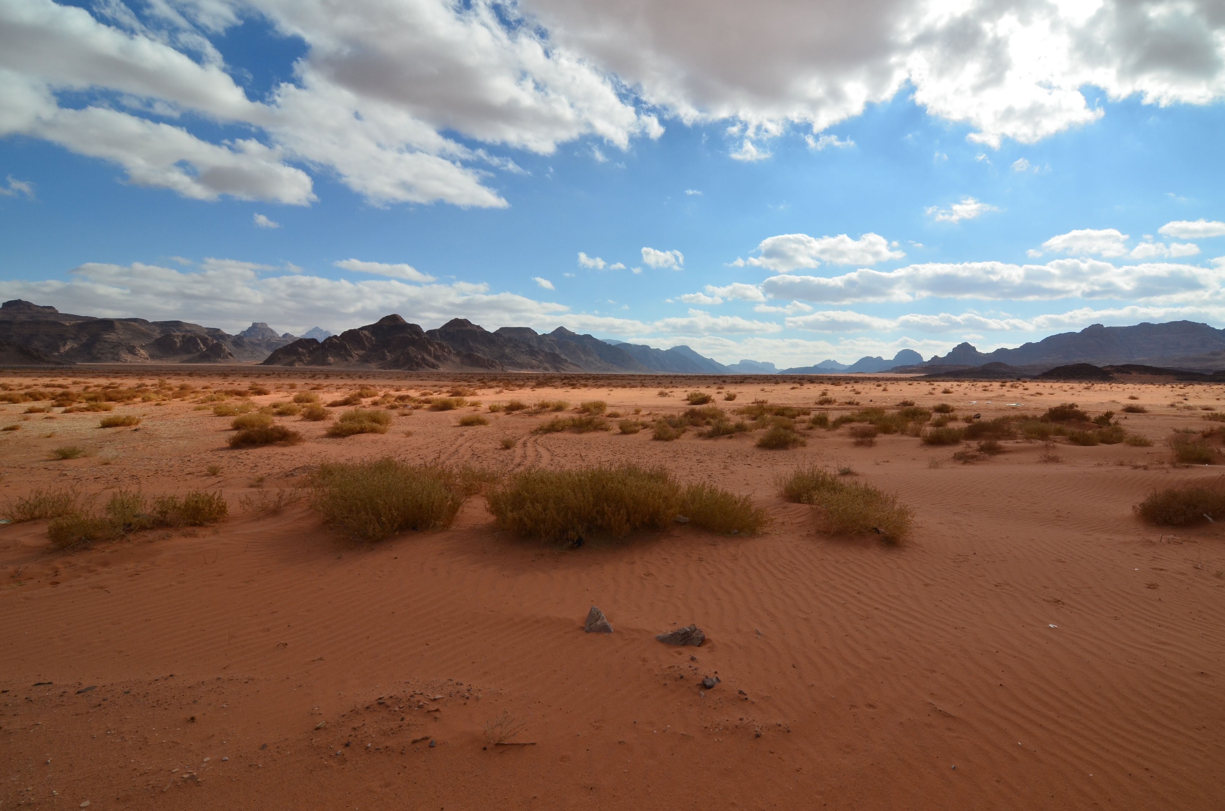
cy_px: 373
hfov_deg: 88.0
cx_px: 681
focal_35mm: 19
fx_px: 630
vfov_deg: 65.4
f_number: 11
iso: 200
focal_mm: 11
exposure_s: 1/500
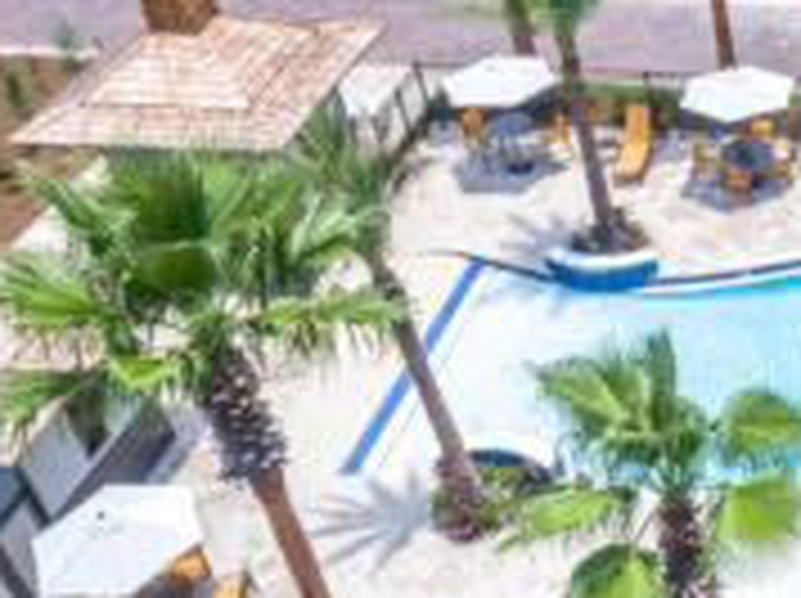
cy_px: 425
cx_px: 1048
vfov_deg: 26.7
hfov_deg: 28.8
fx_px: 1248
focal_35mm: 54
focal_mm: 3.61
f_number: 2.8
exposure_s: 1/500
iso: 100
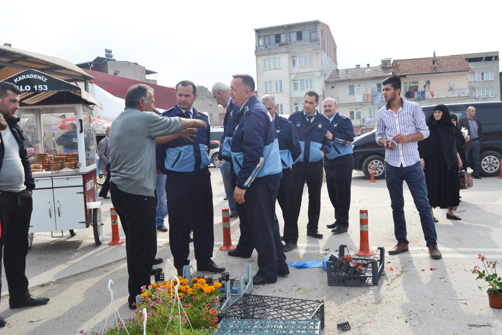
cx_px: 251
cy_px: 168
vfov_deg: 40.0
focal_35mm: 33
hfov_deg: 57.2
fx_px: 460
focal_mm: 22
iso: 100
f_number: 7.1
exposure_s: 1/200
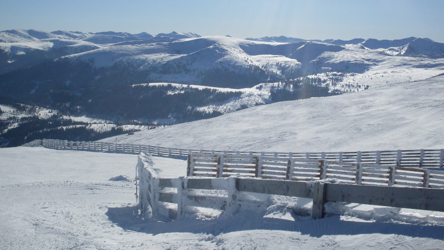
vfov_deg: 26.4
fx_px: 530
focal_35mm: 45
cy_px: 88
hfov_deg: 45.5
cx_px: 226
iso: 80
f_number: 8.4
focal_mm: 6.3
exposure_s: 1/750
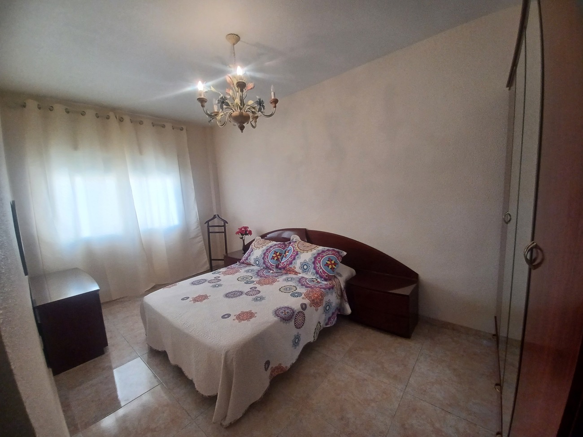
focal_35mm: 13
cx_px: 292
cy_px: 218
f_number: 2.2
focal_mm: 1.42
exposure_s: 1/50
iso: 100
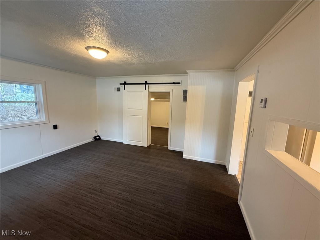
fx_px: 129
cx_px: 160
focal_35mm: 14
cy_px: 120
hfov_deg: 102.1
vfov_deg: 85.7
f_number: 2.2
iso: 500
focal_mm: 2.22
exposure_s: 1/60
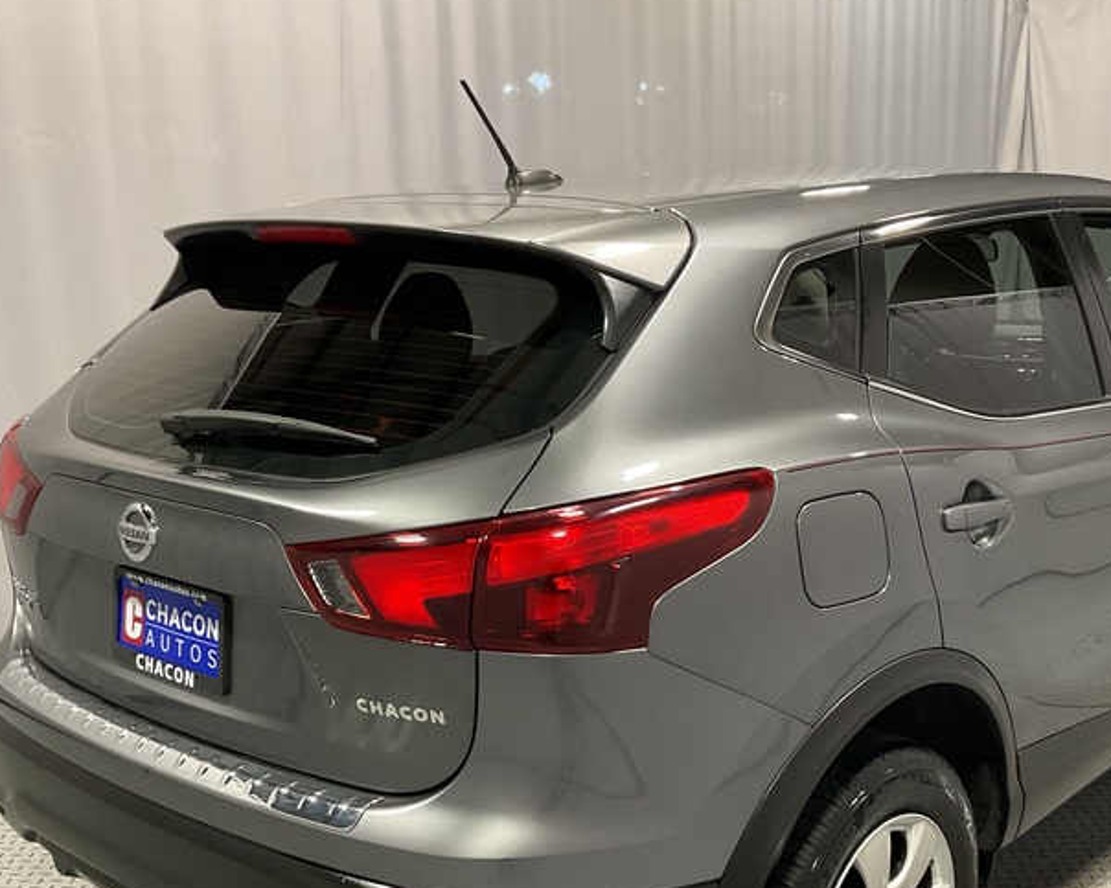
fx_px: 1479
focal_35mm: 45
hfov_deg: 41.0
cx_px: 649
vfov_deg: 33.1
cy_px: 590
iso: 64
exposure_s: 1/50
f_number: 1.8
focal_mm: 3
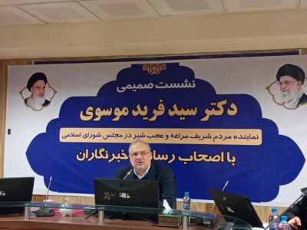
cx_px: 154
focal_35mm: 48
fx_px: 426
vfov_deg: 30.3
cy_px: 115
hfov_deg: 39.7
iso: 1062
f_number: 1.8
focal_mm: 4.22
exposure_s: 1/33.3
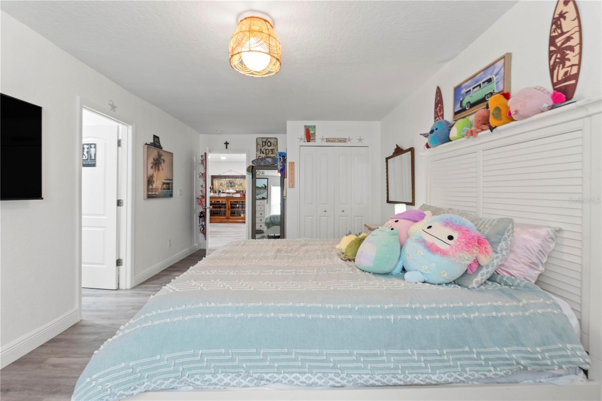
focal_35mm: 15
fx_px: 251
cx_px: 301
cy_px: 200
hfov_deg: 100.4
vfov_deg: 77.3
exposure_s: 1/3
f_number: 8
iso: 400
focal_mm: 10
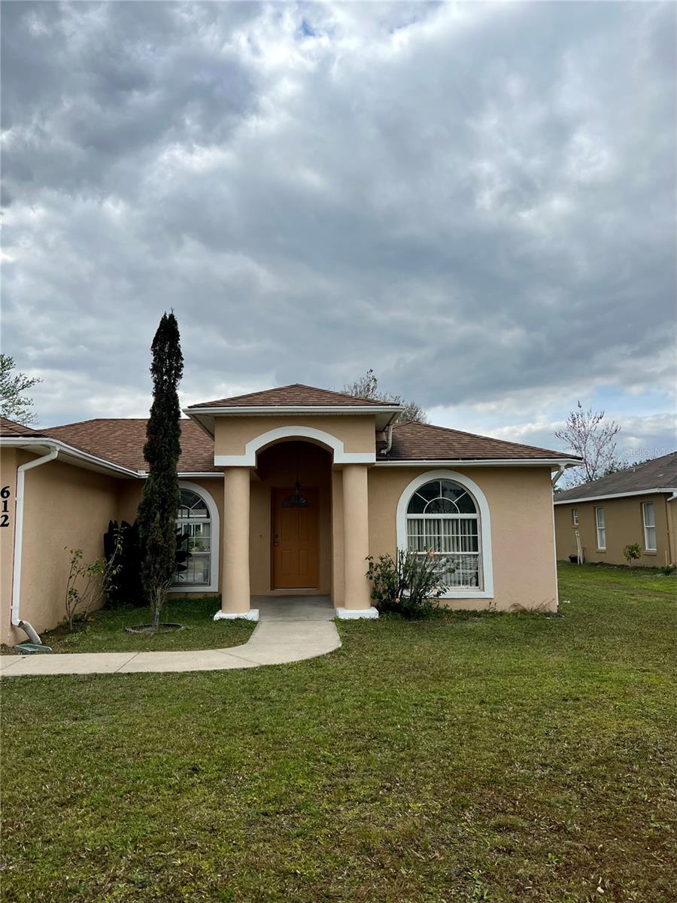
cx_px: 338
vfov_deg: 67.3
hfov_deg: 53.1
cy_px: 452
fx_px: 678
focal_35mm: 26
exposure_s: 1/4831
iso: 50
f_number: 1.5
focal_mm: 5.7
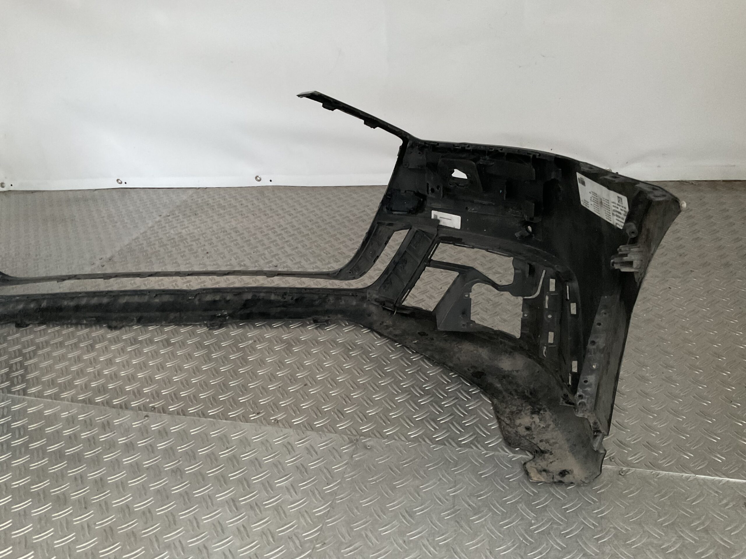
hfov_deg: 61.7
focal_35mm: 29
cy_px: 280
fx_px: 625
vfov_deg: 48.2
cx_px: 373
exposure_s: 1/33
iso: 320
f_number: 1.8
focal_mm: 3
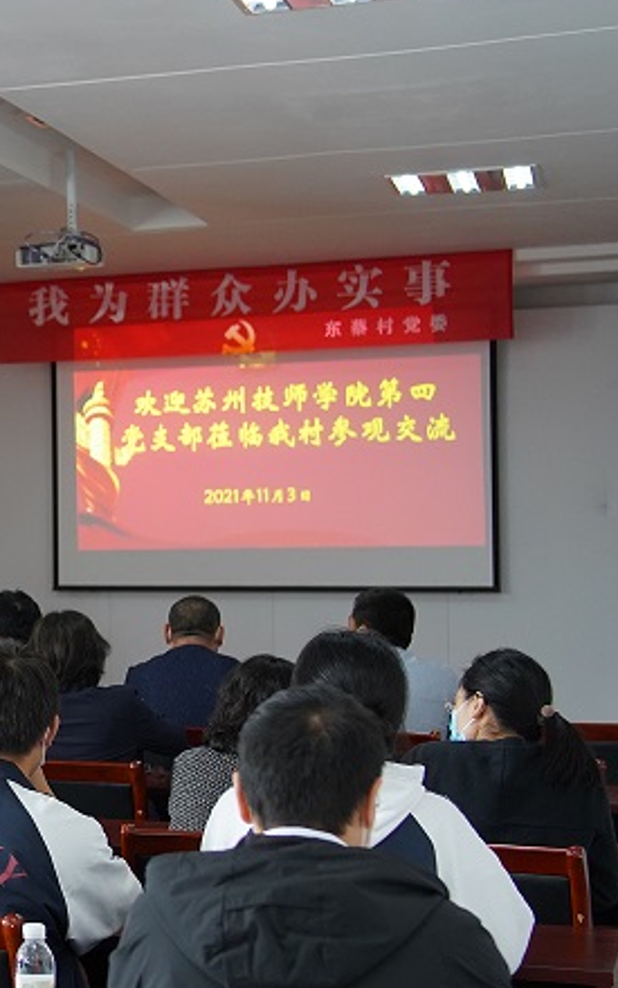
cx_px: -328
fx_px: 1967
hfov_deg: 16.2
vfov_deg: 28.2
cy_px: 532
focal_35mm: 73
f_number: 3.2
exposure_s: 1/160
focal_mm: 35
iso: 1600
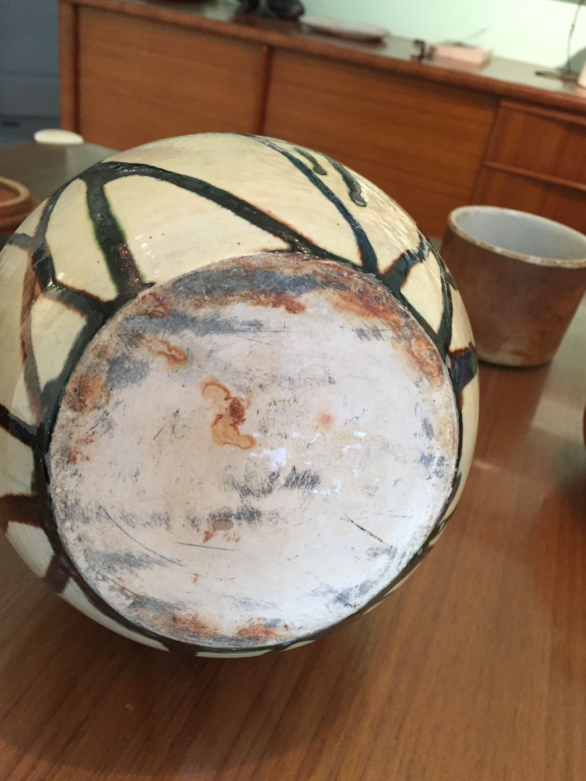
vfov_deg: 60.0
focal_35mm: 30
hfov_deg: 46.8
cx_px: 287
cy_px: 402
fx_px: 677
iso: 200
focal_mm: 4.15
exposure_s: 1/33
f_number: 2.2
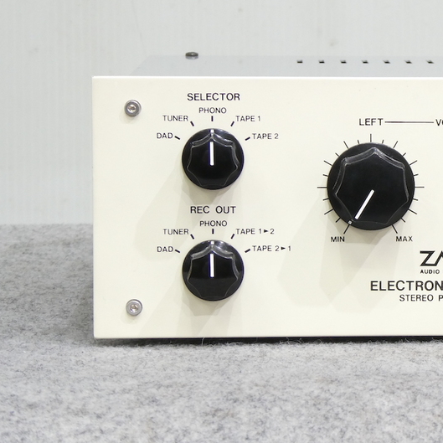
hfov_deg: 10.2
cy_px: 224
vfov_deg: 10.3
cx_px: 399
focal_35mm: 170
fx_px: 2461
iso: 200
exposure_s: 1/8
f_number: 5.1
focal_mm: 19
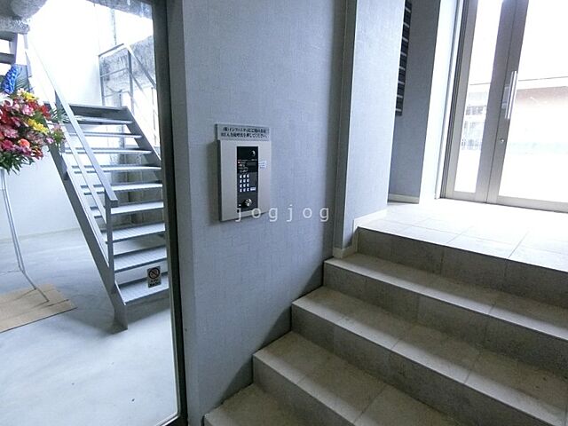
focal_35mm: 19
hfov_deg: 84.7
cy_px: 213
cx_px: 284
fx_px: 312
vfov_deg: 68.7
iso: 1600
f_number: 2.7
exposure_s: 1/320
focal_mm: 4.06
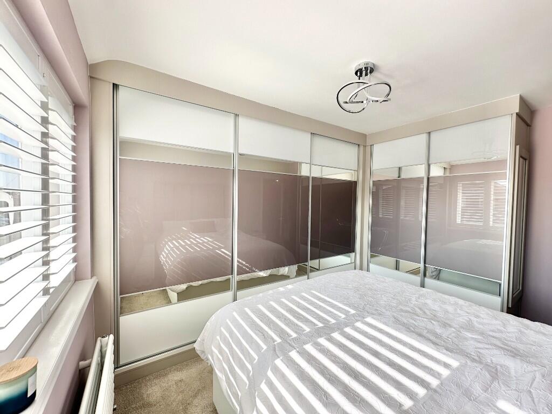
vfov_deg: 85.7
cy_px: 207
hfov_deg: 102.1
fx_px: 223
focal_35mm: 14
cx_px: 276
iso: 40
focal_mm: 2.22
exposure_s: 1/271
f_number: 2.2
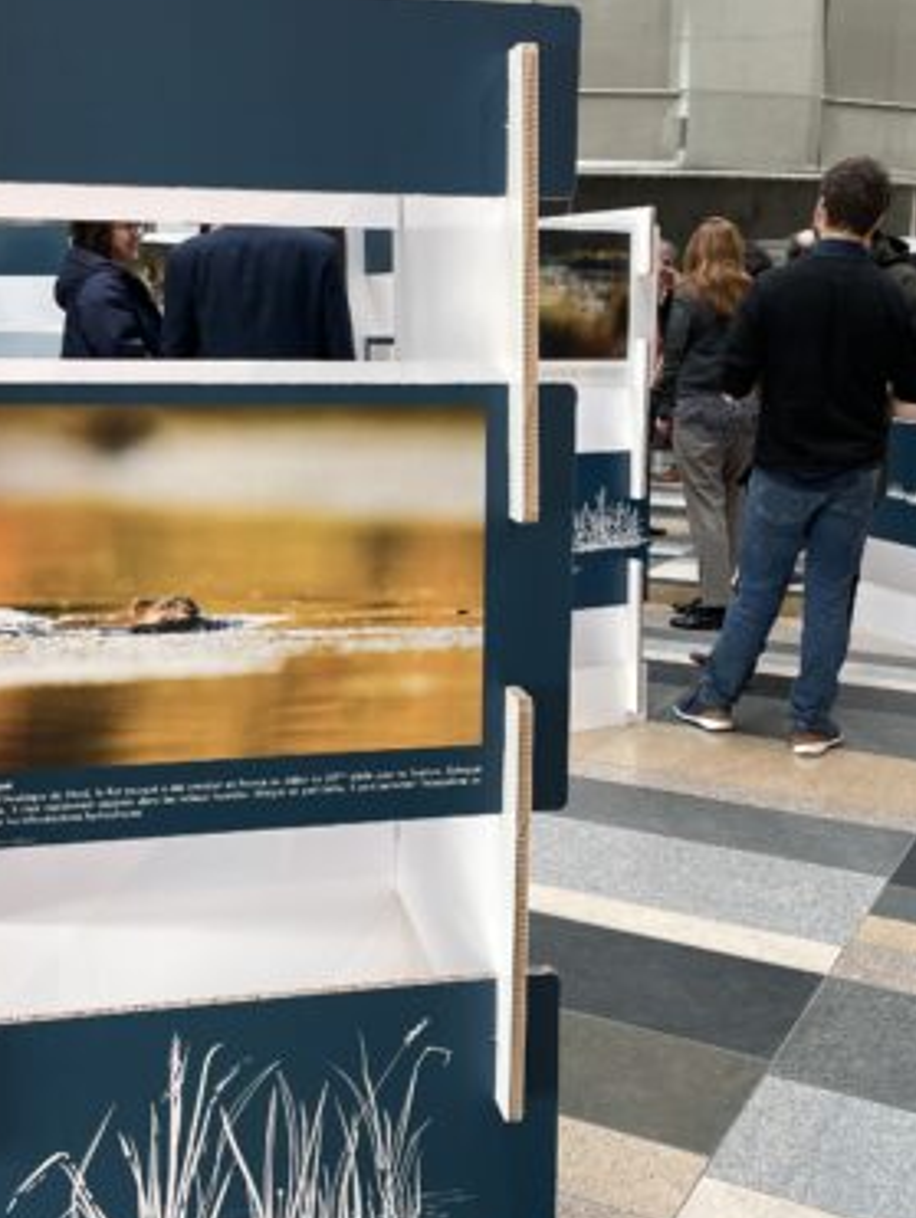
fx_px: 1479
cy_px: 561
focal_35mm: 42
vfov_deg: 44.7
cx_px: 456
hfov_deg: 34.4
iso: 100
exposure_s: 1/121
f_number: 1.6
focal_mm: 4.2
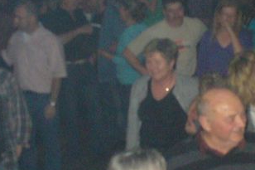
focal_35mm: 100
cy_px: 121
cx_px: 242
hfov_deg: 19.9
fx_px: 708
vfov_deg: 13.6
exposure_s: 1/60
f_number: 2.8
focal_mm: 6.1
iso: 400
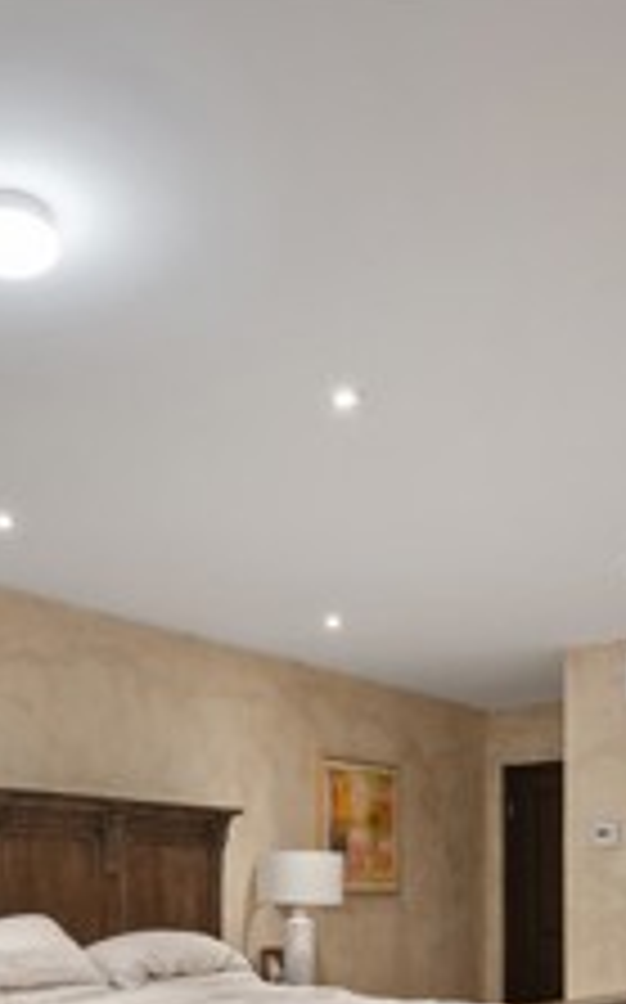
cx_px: 207
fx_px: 1121
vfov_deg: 43.3
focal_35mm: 41
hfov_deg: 30.9
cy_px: 936
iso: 100
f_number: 8
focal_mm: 14
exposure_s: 1/4
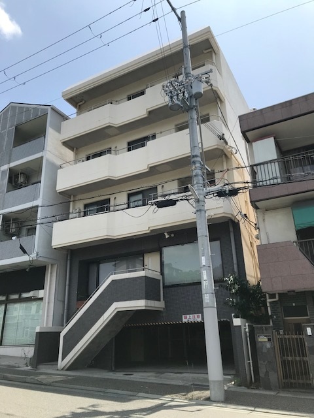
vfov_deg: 63.4
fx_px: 339
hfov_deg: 49.7
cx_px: 157
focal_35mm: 28
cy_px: 209
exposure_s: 1/2179
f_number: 1.8
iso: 20
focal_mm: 3.99
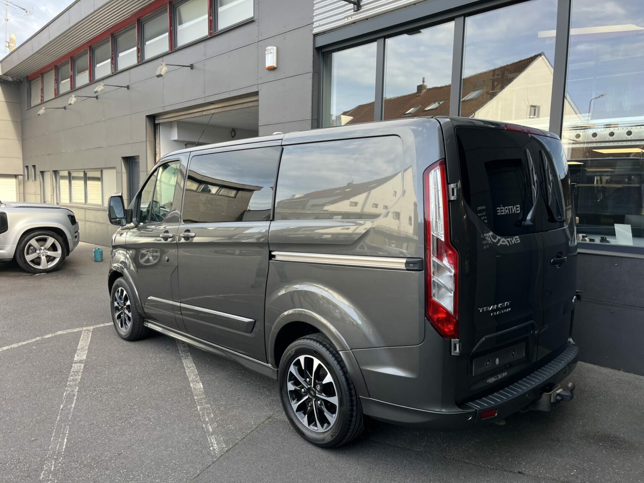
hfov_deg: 67.3
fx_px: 484
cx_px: 322
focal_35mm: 26
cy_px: 242
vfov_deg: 53.1
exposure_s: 1/323
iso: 50
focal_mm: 5.1
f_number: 1.6
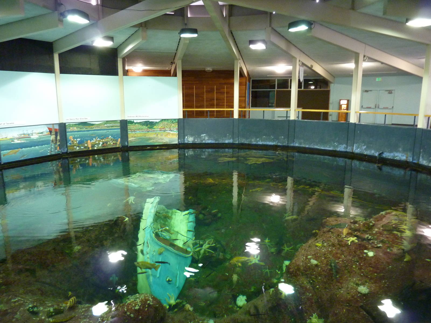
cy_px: 162
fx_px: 311
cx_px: 216
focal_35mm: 25
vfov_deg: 54.9
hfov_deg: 69.4
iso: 400
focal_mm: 4.1
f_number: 3.3
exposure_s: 1/8
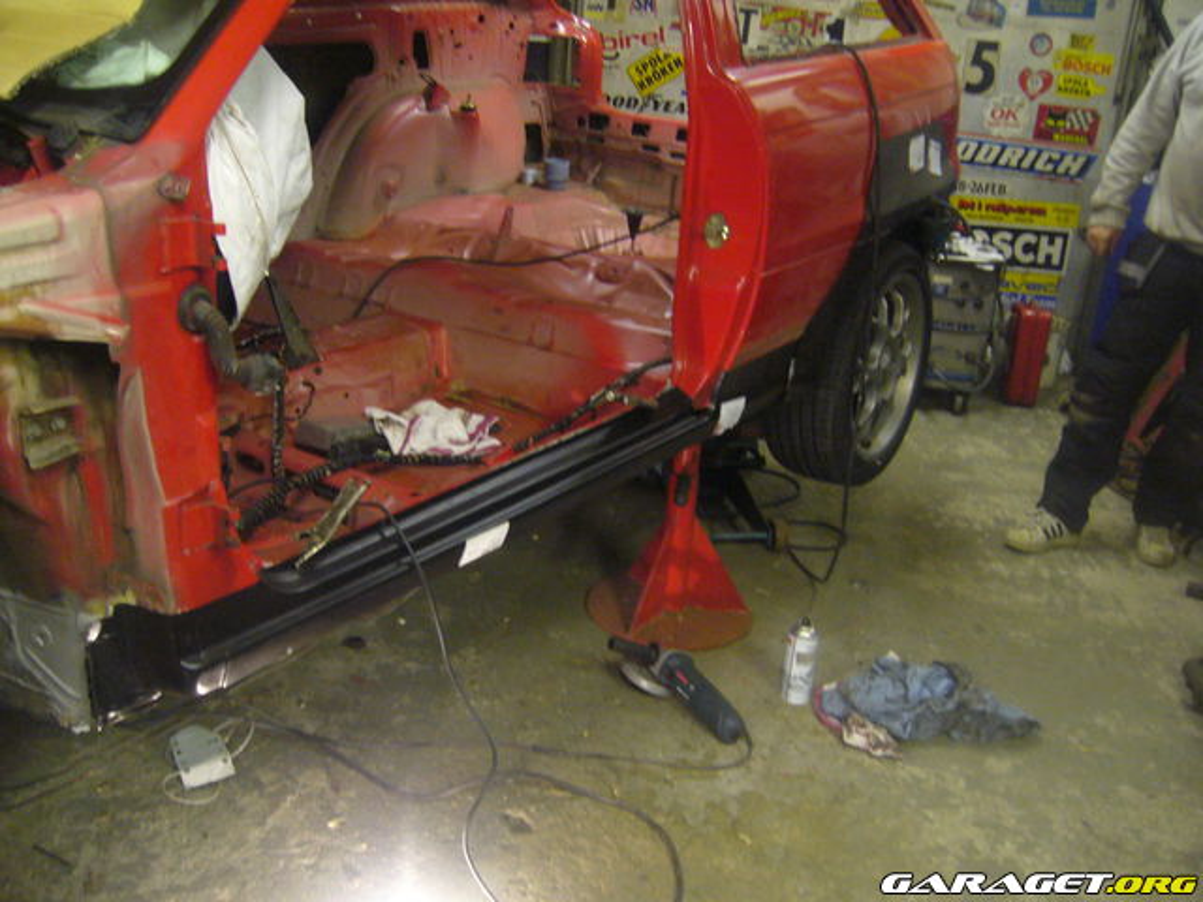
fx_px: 1216
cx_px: 602
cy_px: 451
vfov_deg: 40.7
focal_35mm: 35
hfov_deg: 52.6
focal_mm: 5.8
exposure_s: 1/8
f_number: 2.8
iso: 200
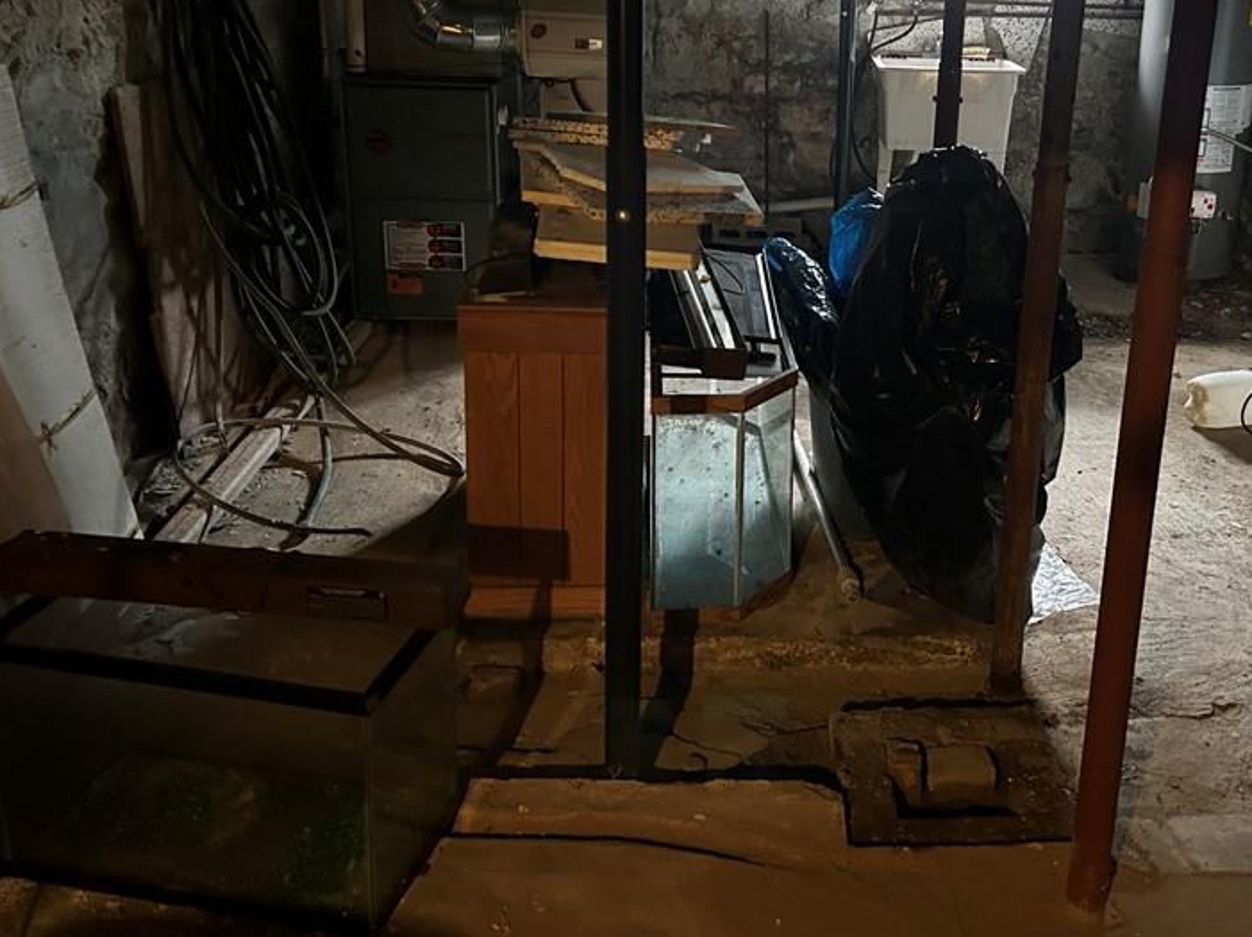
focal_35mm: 38
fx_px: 1374
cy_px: 334
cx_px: 825
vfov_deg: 37.4
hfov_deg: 48.3
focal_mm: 5.7
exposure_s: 1/30
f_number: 1.5
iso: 800
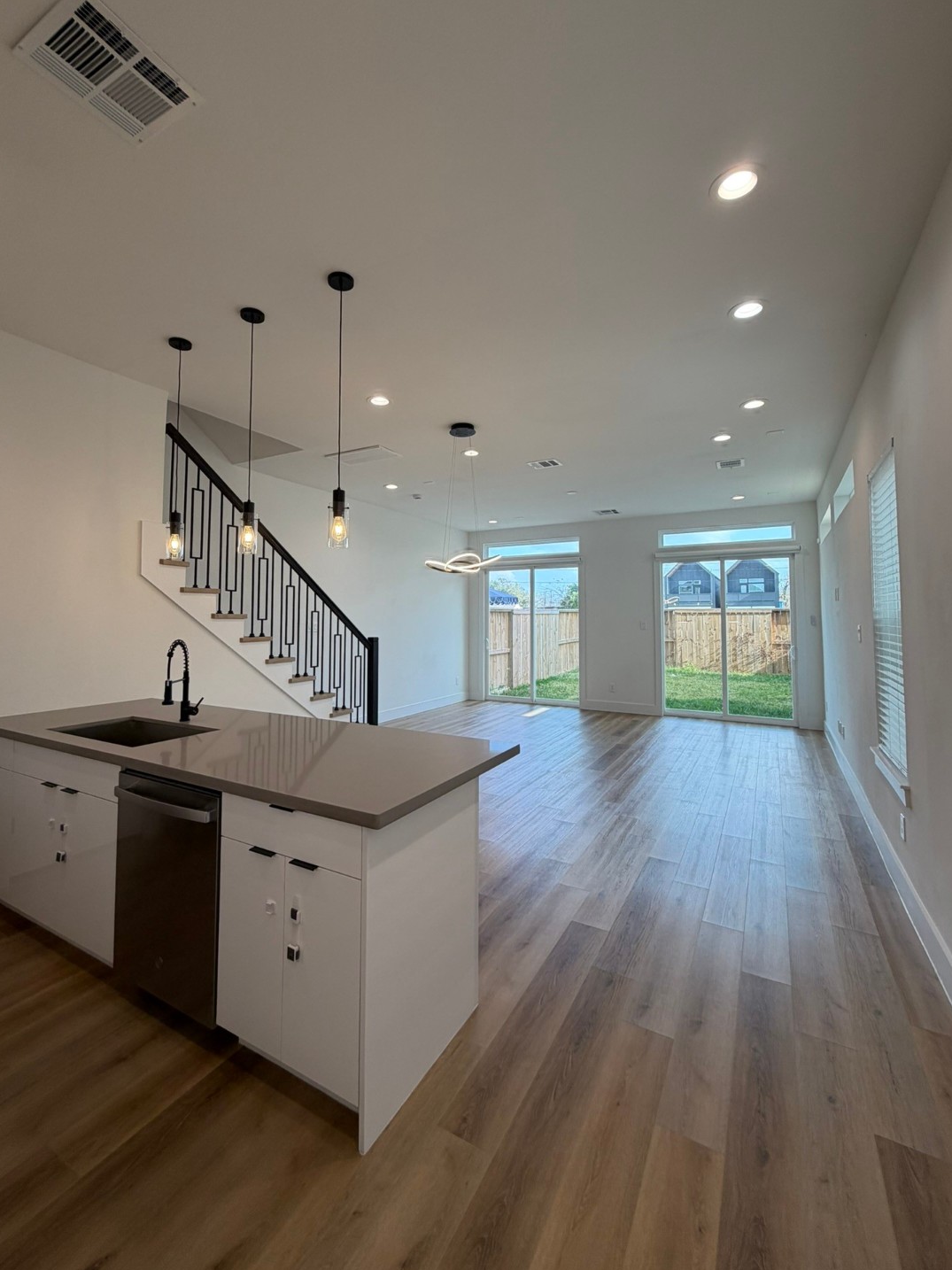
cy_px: 594
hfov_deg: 81.7
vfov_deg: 98.0
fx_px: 550
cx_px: 461
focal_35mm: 15
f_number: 2.2
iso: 64
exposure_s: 1/120
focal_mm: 2.22
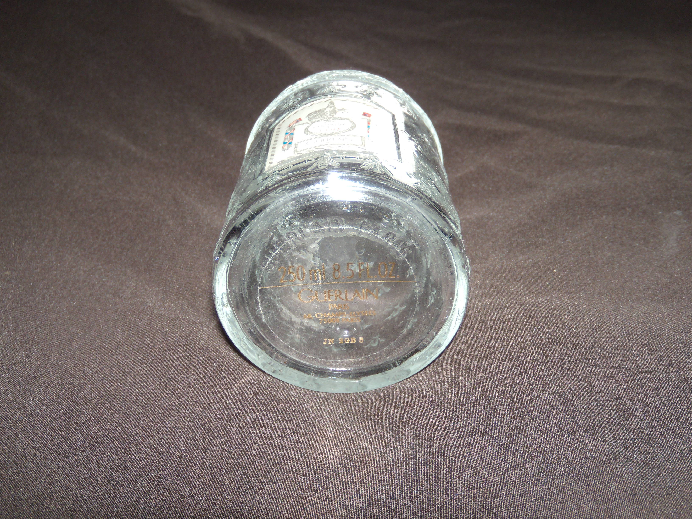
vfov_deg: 39.7
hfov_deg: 51.4
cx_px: 346
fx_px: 720
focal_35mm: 36
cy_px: 260
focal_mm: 6.4
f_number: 3.6
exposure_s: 1/60
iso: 80
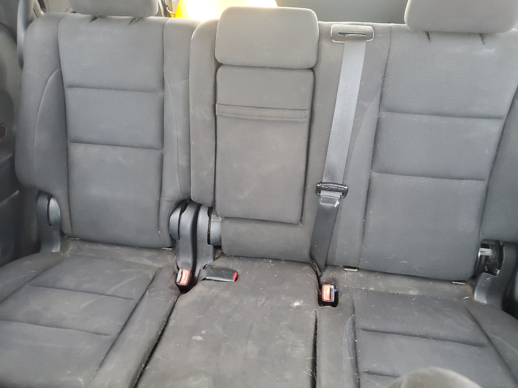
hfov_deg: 67.3
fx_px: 389
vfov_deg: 53.1
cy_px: 194
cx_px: 259
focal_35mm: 26
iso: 309
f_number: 1.5
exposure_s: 1/24
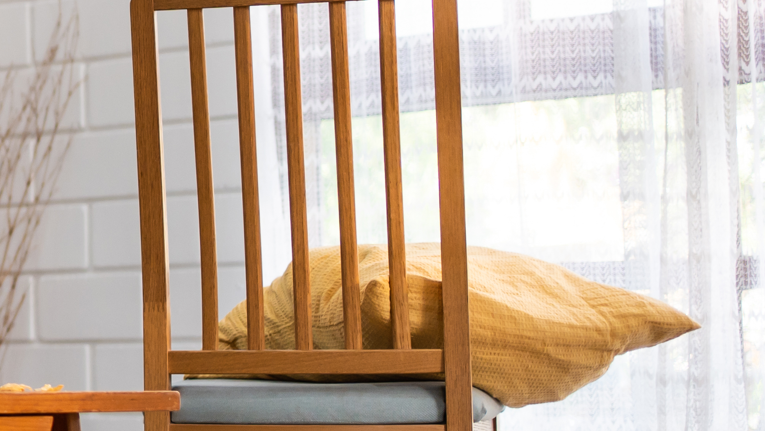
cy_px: 149
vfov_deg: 9.3
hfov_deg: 15.0
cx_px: -439
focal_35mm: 131
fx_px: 2657
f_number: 2
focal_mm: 35
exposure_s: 1/400
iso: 320
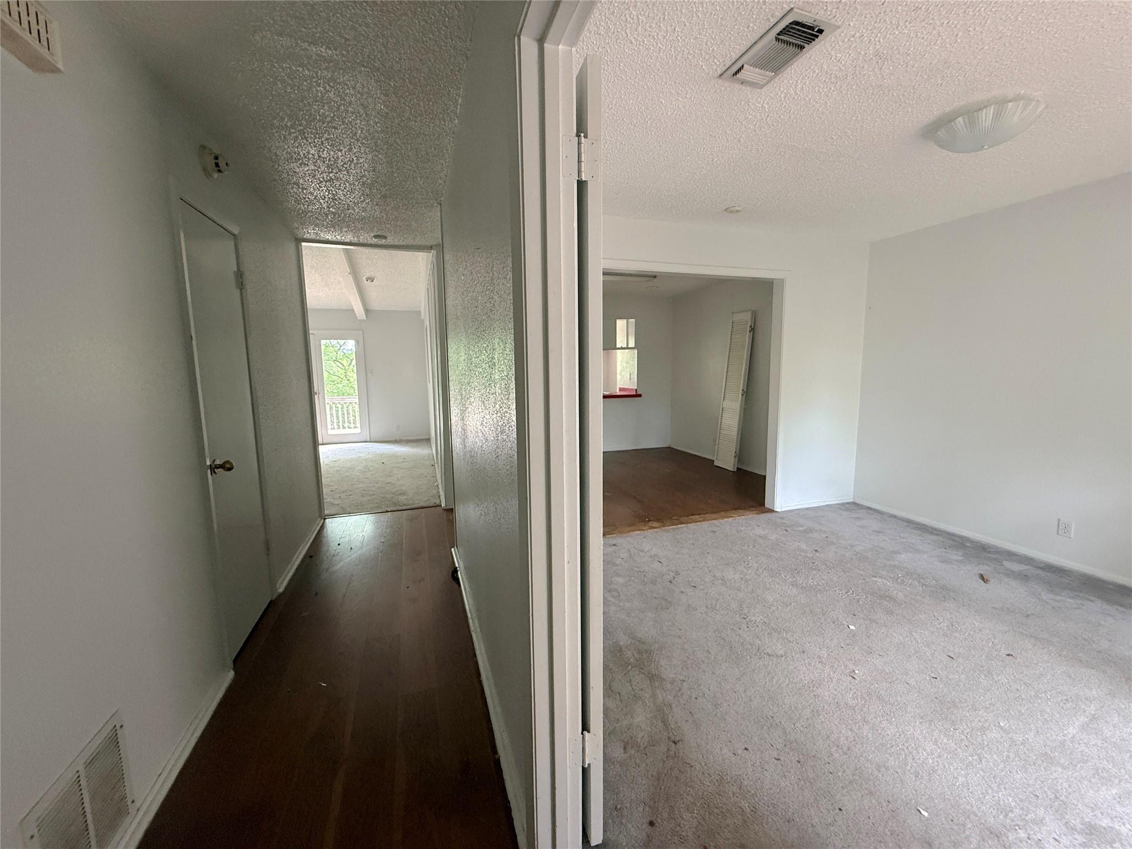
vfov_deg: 85.7
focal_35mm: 14
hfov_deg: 102.1
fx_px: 458
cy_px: 424
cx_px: 566
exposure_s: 1/60
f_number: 2.2
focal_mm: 2.22
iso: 400
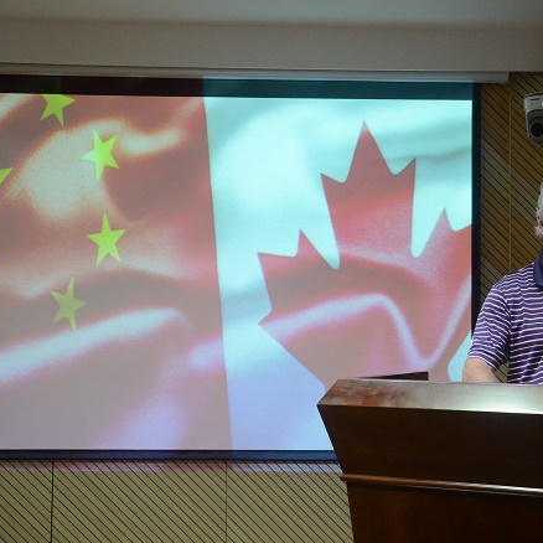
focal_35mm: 61
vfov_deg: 28.2
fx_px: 1083
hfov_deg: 28.1
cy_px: 277
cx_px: 305
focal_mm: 30
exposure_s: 1/80
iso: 1600
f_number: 6.3
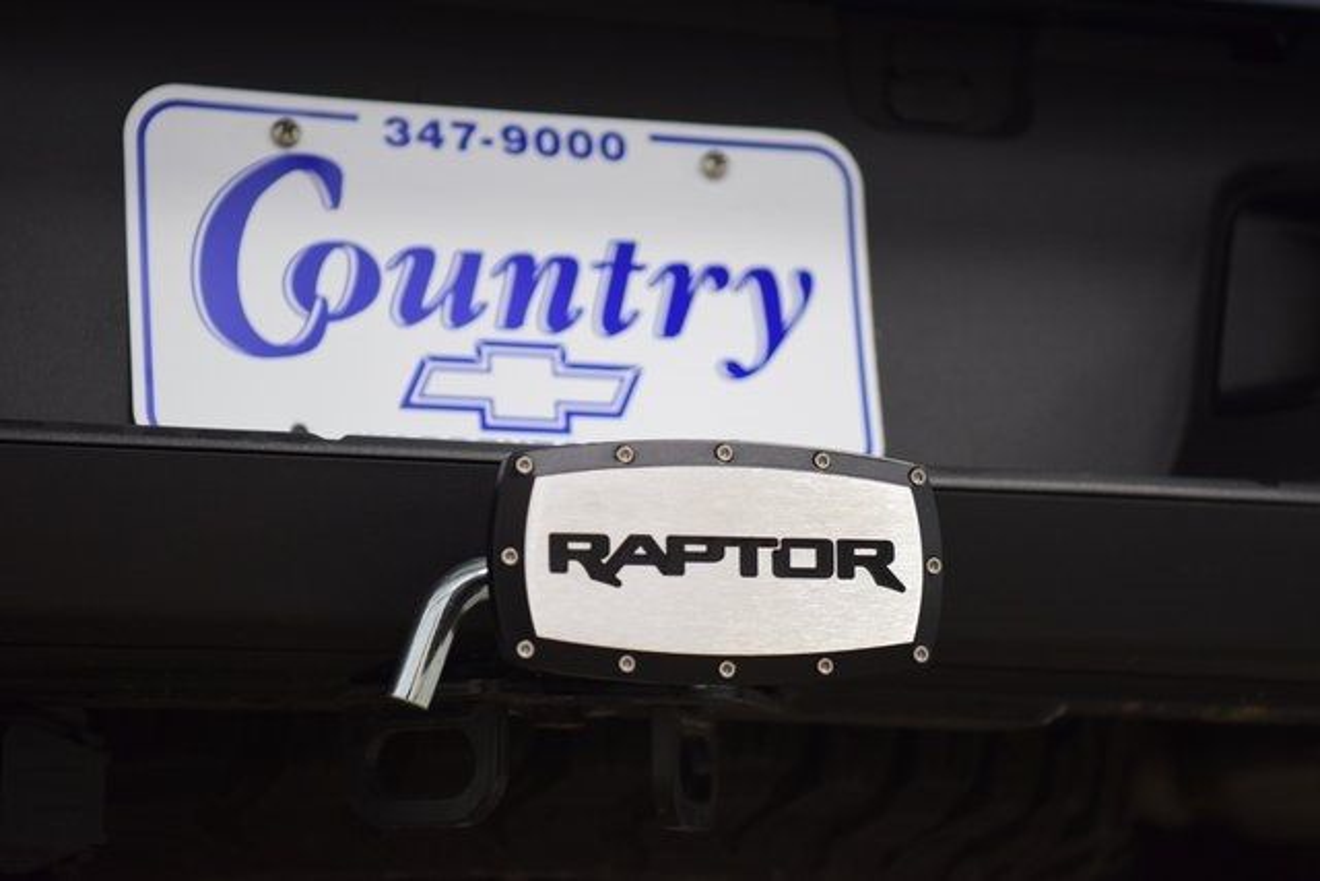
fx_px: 3851
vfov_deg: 13.0
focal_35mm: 105
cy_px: 440
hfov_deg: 19.5
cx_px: 660
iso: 1600
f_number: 2.8
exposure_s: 1/125
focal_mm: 70
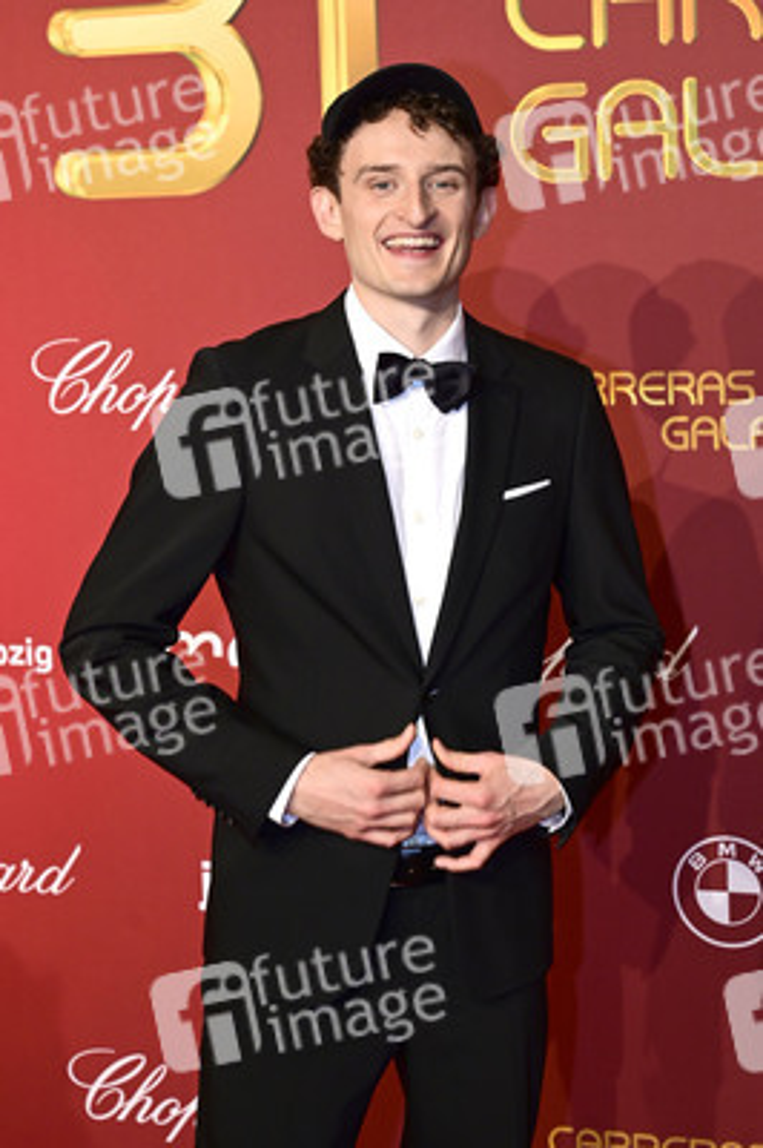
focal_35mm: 68
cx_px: 382
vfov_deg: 29.7
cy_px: 574
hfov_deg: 20.0
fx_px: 2165
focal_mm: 68
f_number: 6.3
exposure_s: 1/200
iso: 1600
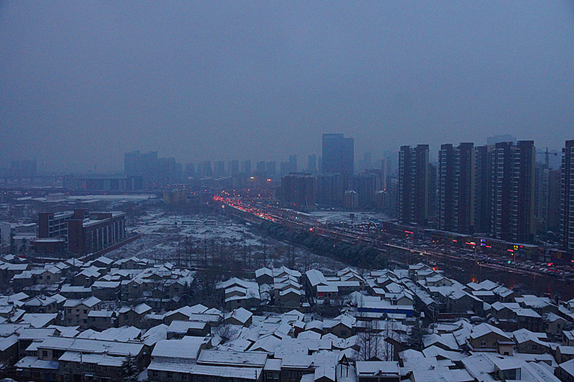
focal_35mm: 36
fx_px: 574
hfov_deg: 53.2
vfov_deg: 36.8
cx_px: 287
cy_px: 191
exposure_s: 1/60
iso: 1250
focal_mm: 24
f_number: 4
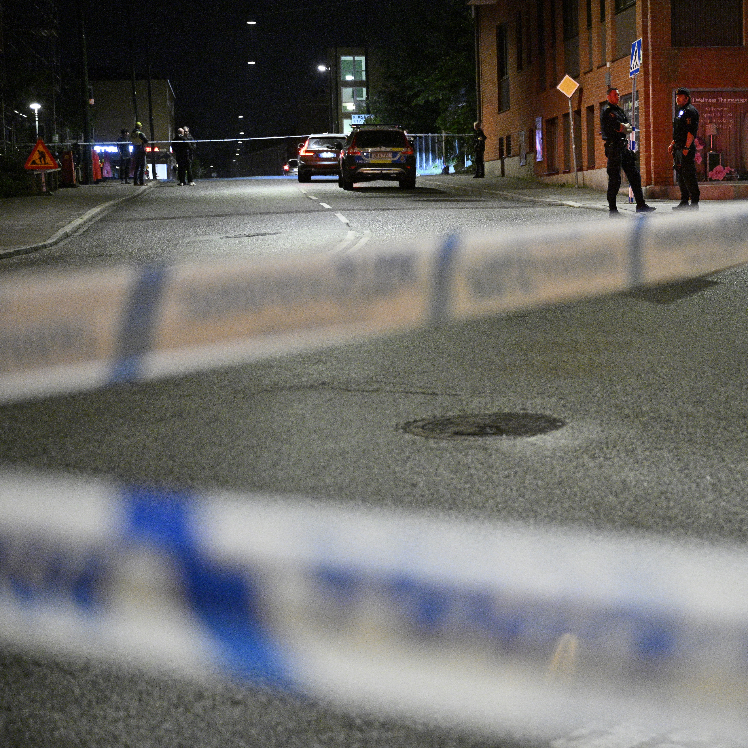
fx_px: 1760
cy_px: 373
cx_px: 551
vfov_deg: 24.0
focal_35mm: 72
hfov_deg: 23.8
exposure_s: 1/100
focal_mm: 56
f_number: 2.8
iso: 7200
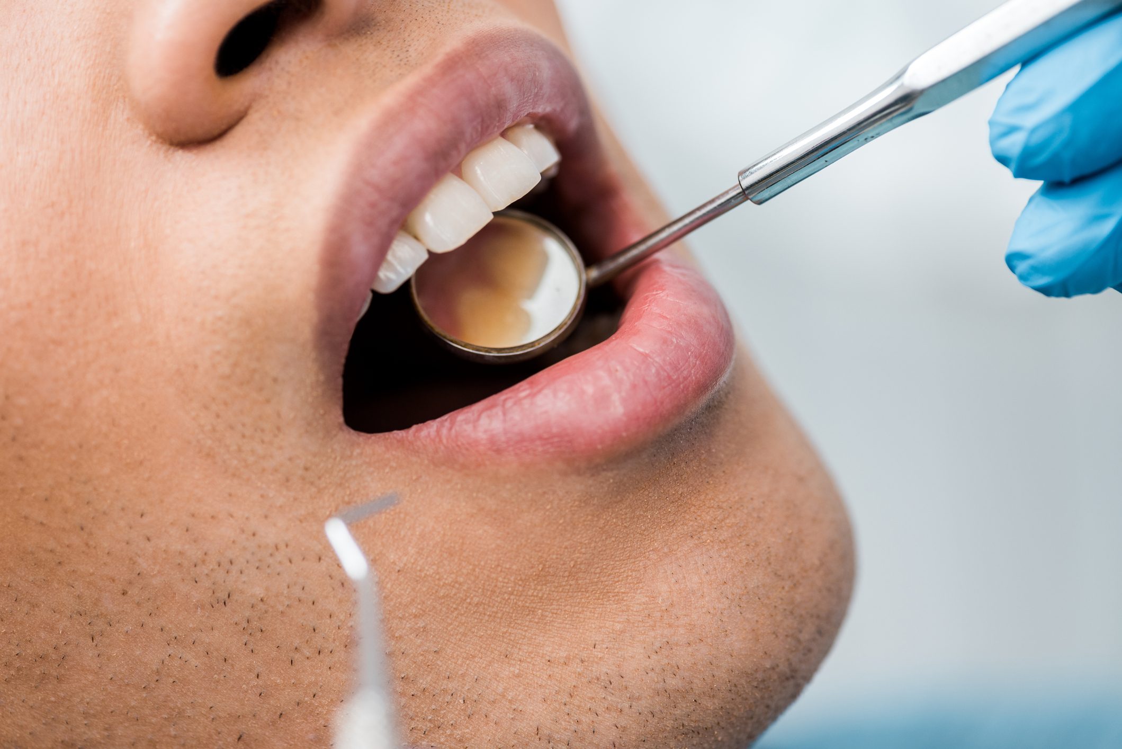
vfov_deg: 13.0
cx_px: 561
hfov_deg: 19.5
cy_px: 374
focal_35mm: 105
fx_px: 3273
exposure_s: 1/200
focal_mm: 105
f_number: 6.3
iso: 400
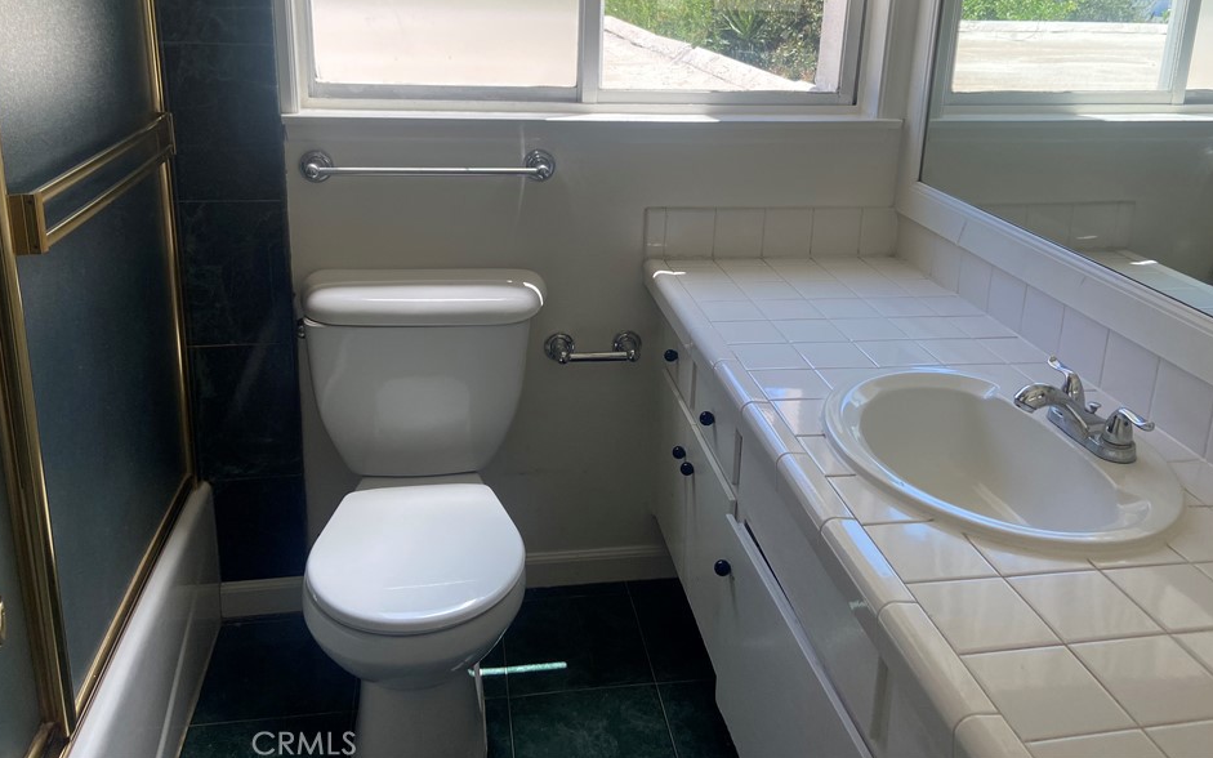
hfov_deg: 62.9
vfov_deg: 41.4
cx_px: 610
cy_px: 267
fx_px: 992
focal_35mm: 30
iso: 32
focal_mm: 4.25
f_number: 1.8
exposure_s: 1/390
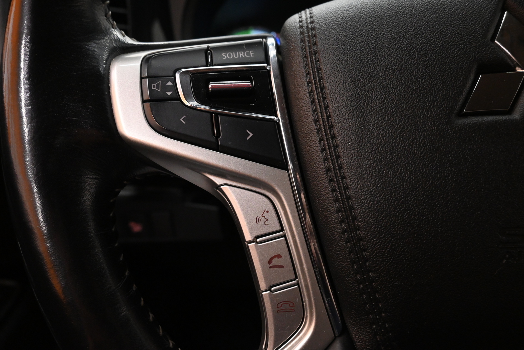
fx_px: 371
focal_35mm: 26
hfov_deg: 70.4
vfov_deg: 50.4
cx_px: 262
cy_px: 175
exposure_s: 1/100
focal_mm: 17
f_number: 5
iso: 3200
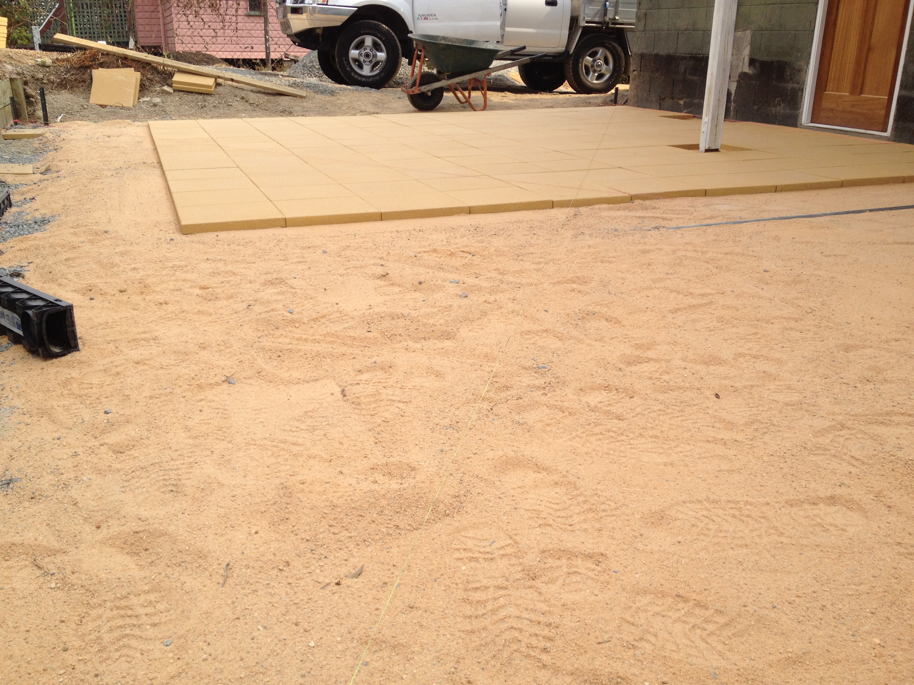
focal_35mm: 35
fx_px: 924
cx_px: 457
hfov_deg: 52.6
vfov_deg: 40.7
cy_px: 342
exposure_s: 1/1004
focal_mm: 4.28
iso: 64
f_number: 2.4
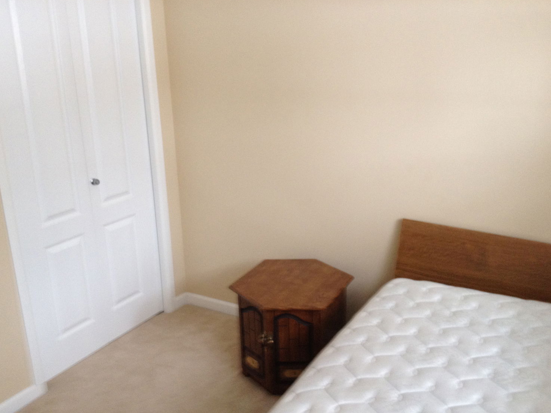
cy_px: 222
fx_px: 605
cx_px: 269
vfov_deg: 37.7
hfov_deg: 49.0
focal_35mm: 38
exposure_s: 1/20
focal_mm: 4.28
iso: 160
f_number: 2.4
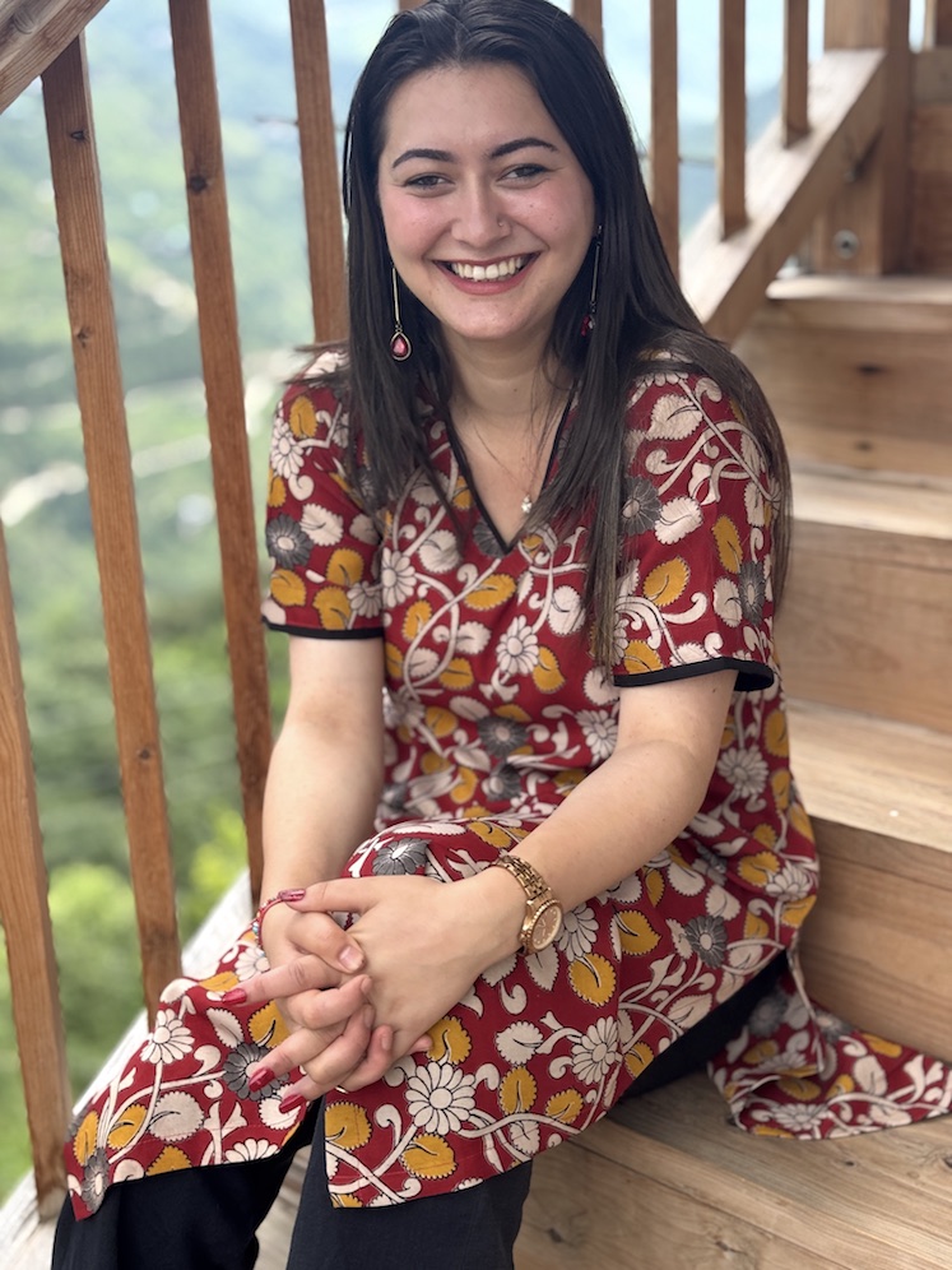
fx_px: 1760
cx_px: 476
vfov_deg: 39.7
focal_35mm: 48
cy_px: 635
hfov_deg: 30.3
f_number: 1.78
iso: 64
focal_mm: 6.76
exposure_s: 1/832
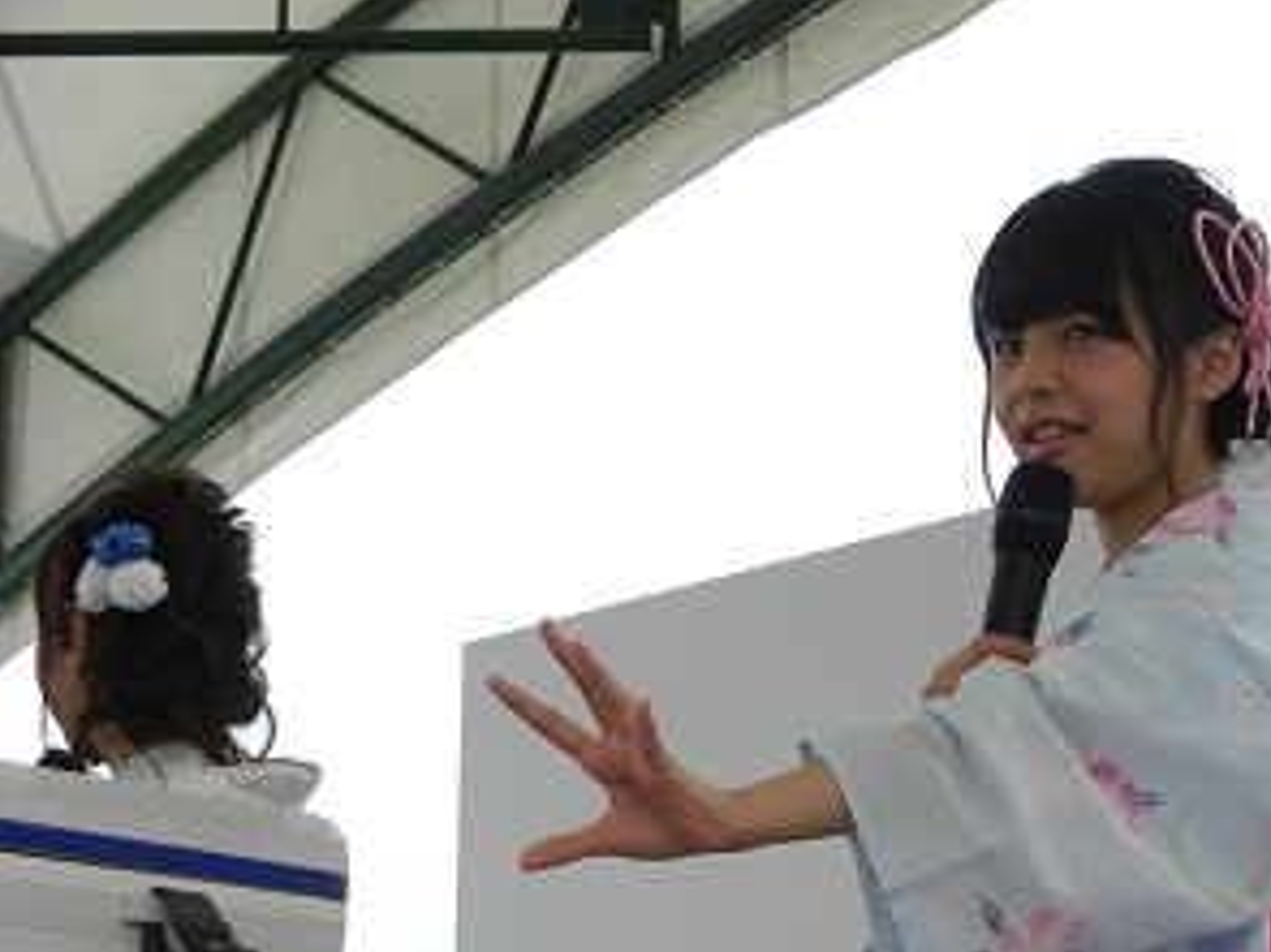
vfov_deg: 11.8
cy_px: 644
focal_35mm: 125
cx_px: 868
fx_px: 4588
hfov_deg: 15.7
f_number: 4.9
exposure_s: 1/200
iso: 160
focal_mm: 16.3
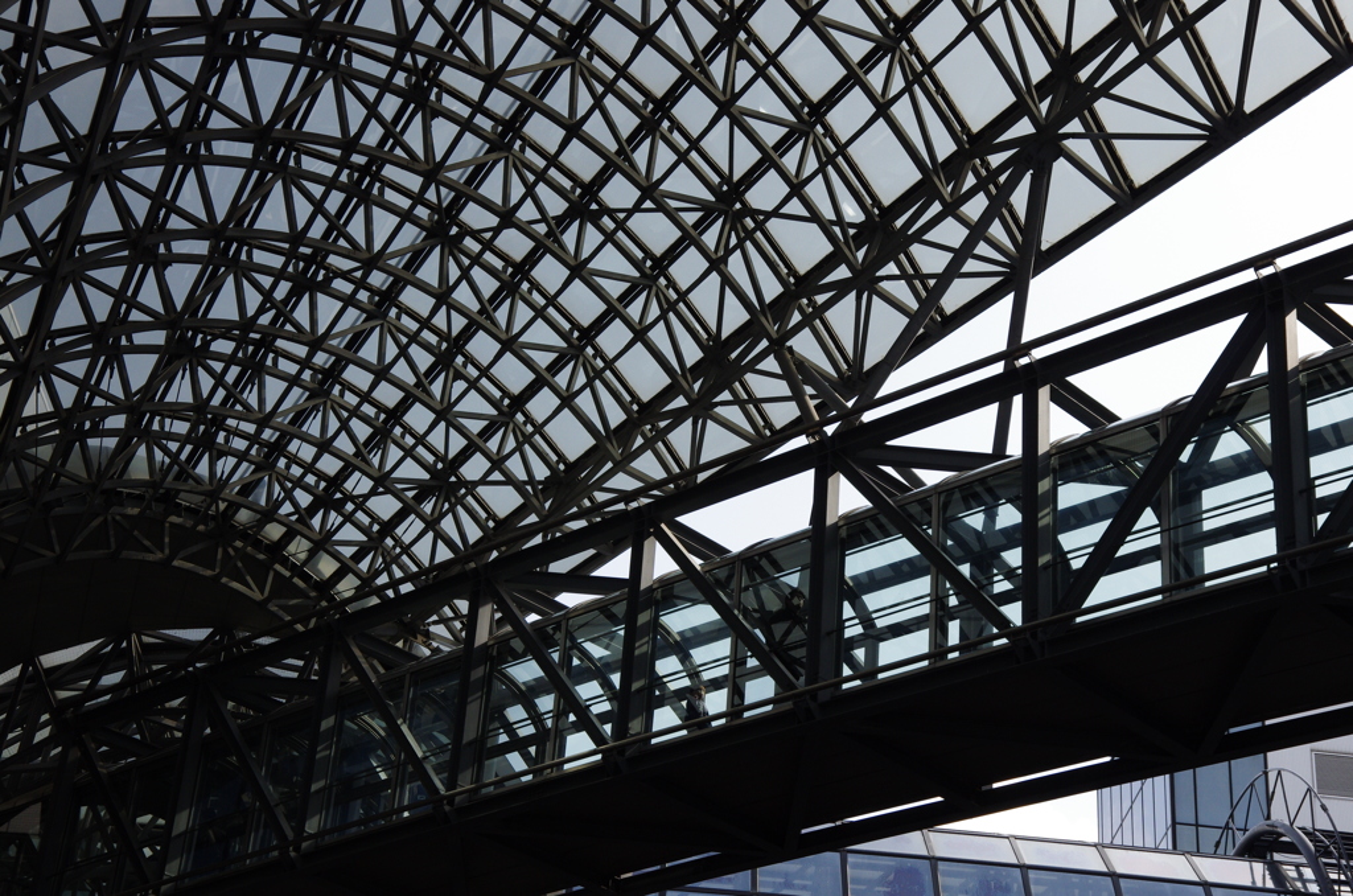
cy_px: 448
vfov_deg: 18.8
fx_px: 2700
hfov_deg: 28.1
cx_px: 676
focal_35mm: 72
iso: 640
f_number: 11
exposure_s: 1/800
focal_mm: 48
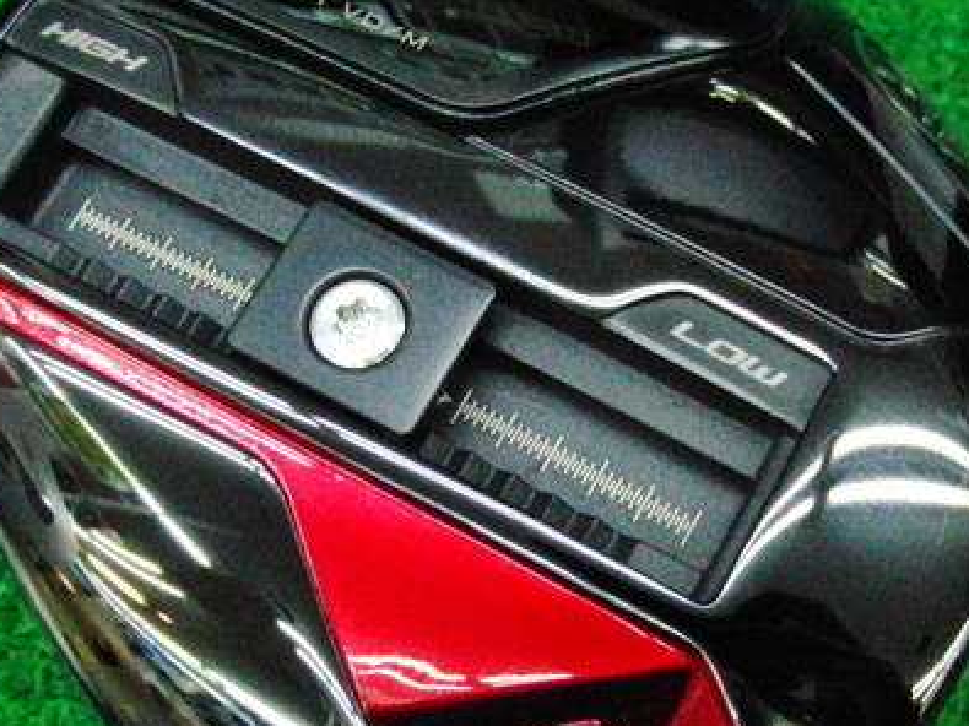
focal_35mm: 60
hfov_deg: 32.1
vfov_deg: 24.4
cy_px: 424
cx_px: 552
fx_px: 1679
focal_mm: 6.42
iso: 3200
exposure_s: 1/250
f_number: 3.6
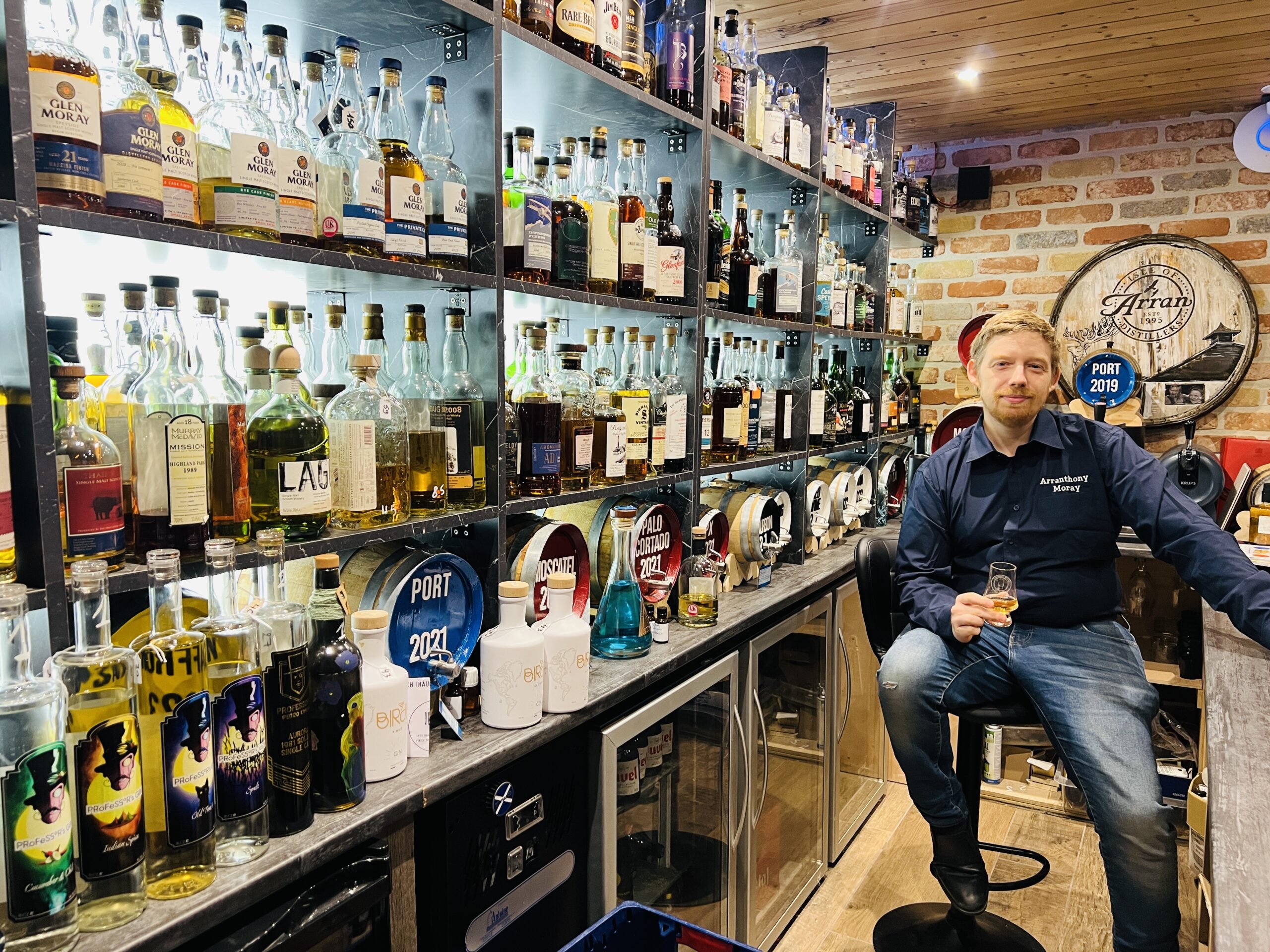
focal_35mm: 26
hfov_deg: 67.3
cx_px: 635
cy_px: 476
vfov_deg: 53.1
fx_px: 954
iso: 160
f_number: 1.5
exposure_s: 1/50
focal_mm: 5.7
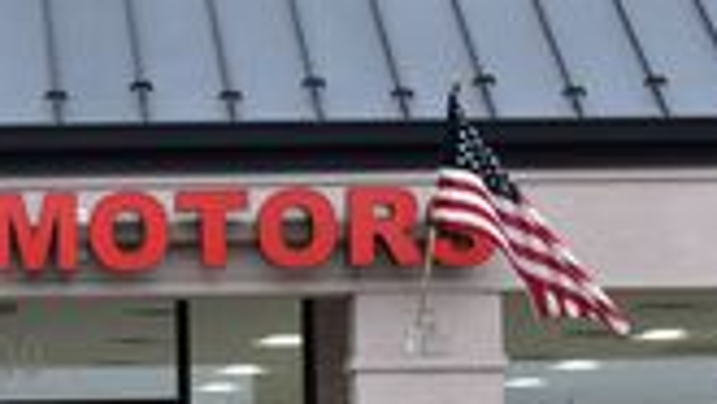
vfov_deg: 10.0
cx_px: -17
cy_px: 565
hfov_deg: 17.6
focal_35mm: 118
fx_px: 2250
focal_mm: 31
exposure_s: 1/60
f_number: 8
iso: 400
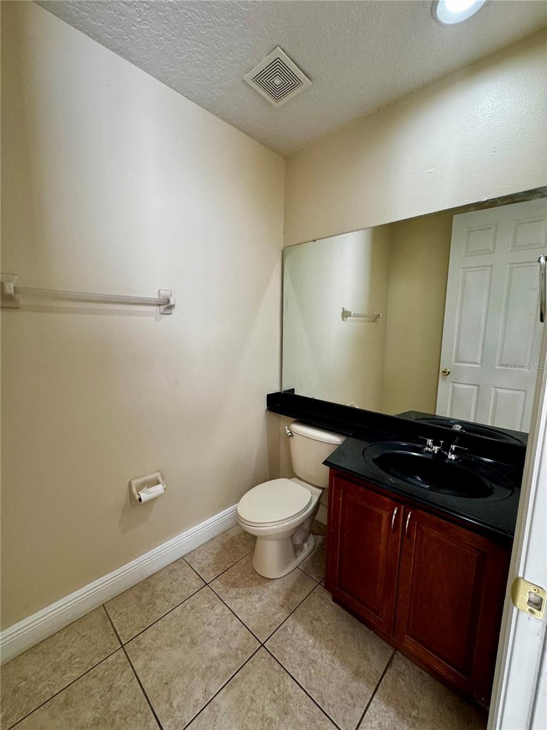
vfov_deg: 102.1
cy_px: 365
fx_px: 295
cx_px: 274
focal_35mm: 14
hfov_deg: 85.7
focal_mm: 2.22
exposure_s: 1/60
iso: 200
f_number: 2.2
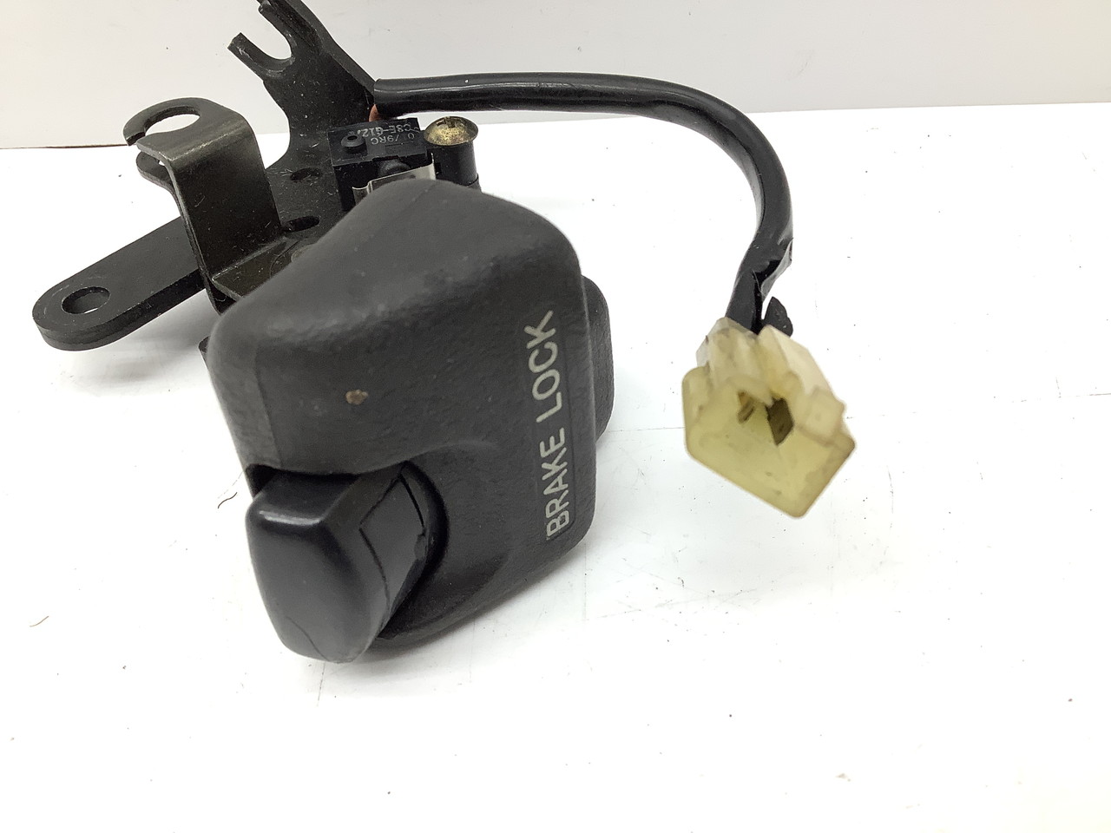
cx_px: 556
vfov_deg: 45.4
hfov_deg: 58.4
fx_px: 995
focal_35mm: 31
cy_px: 416
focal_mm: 3.3
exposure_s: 1/100
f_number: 2.4
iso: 50
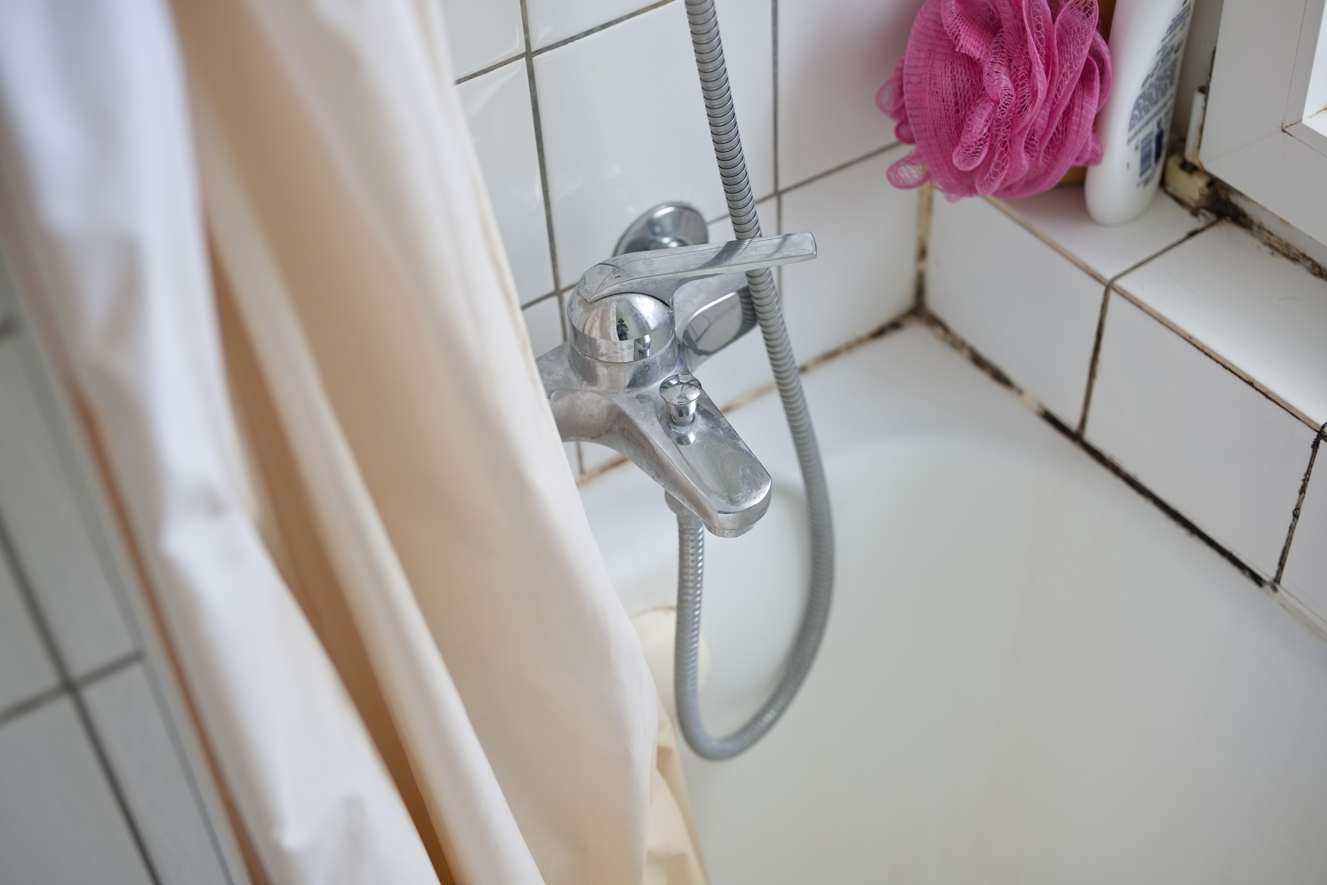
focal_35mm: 50
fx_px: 1843
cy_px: 442
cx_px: 664
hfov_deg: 39.6
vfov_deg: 27.0
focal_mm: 50
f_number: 2.5
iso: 160
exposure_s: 1/20
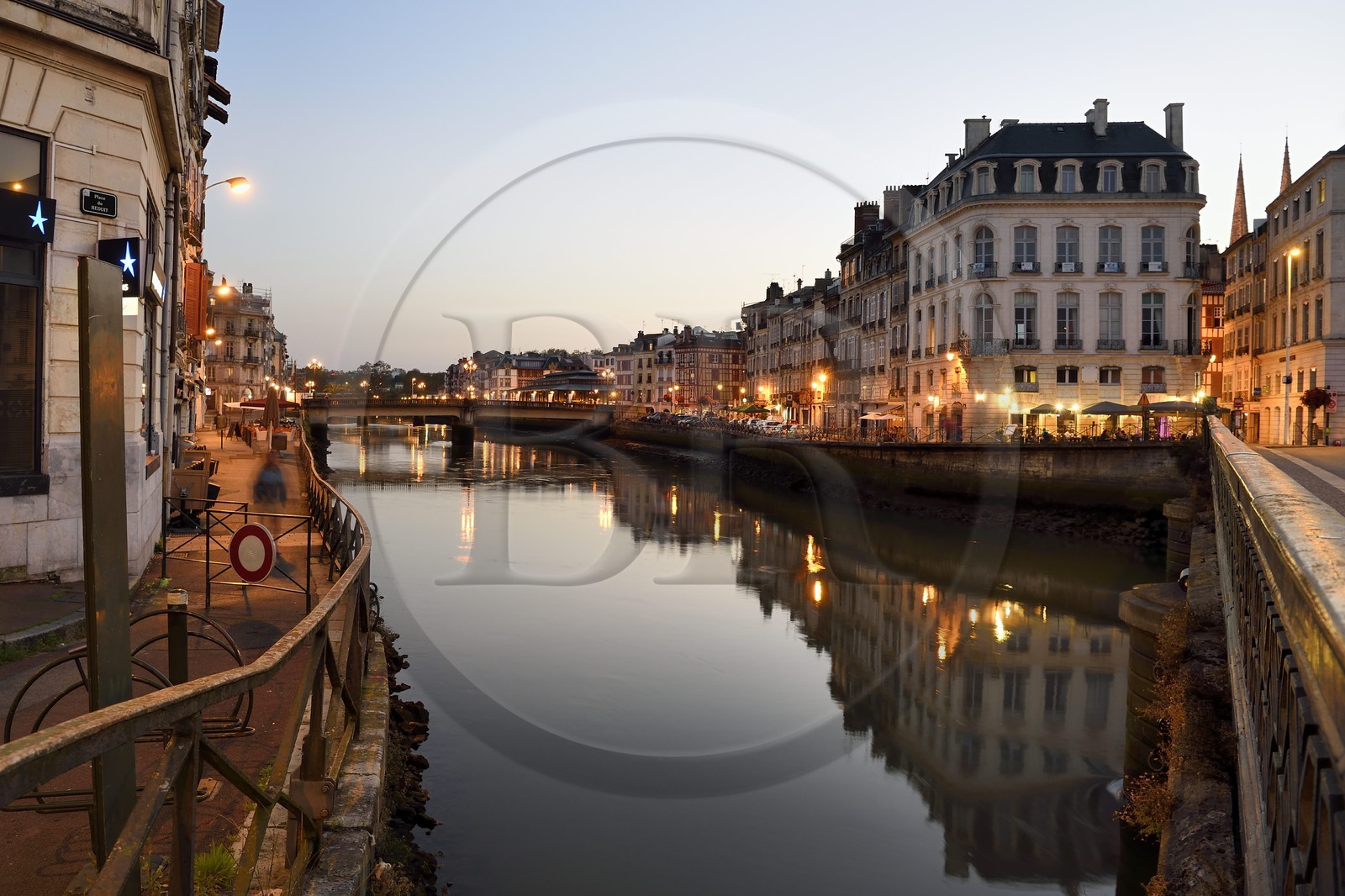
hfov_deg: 73.8
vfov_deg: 53.1
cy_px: 448
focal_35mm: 24
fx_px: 896
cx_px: 672
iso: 200
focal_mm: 24
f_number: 7.1
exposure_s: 1/1.25
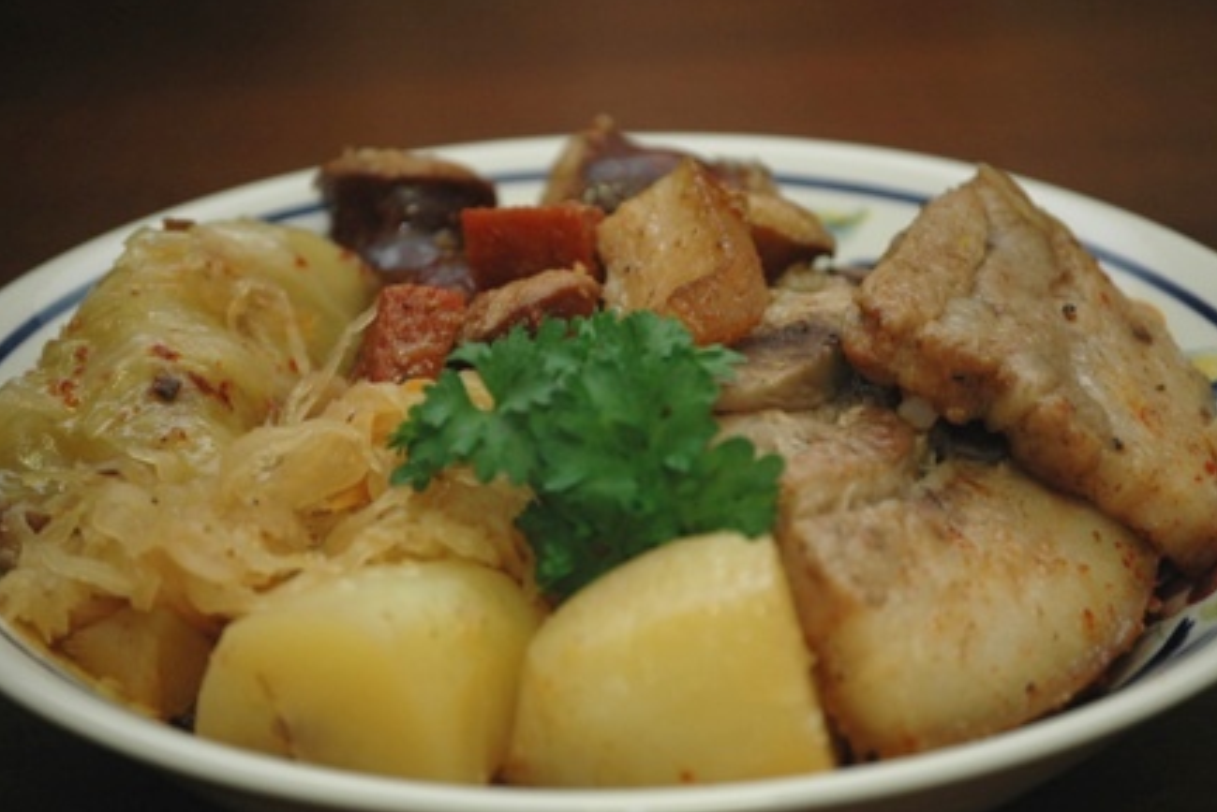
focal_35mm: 191
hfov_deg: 10.8
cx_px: 645
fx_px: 6459
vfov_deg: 7.2
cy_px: 443
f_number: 5
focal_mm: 112
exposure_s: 1/60
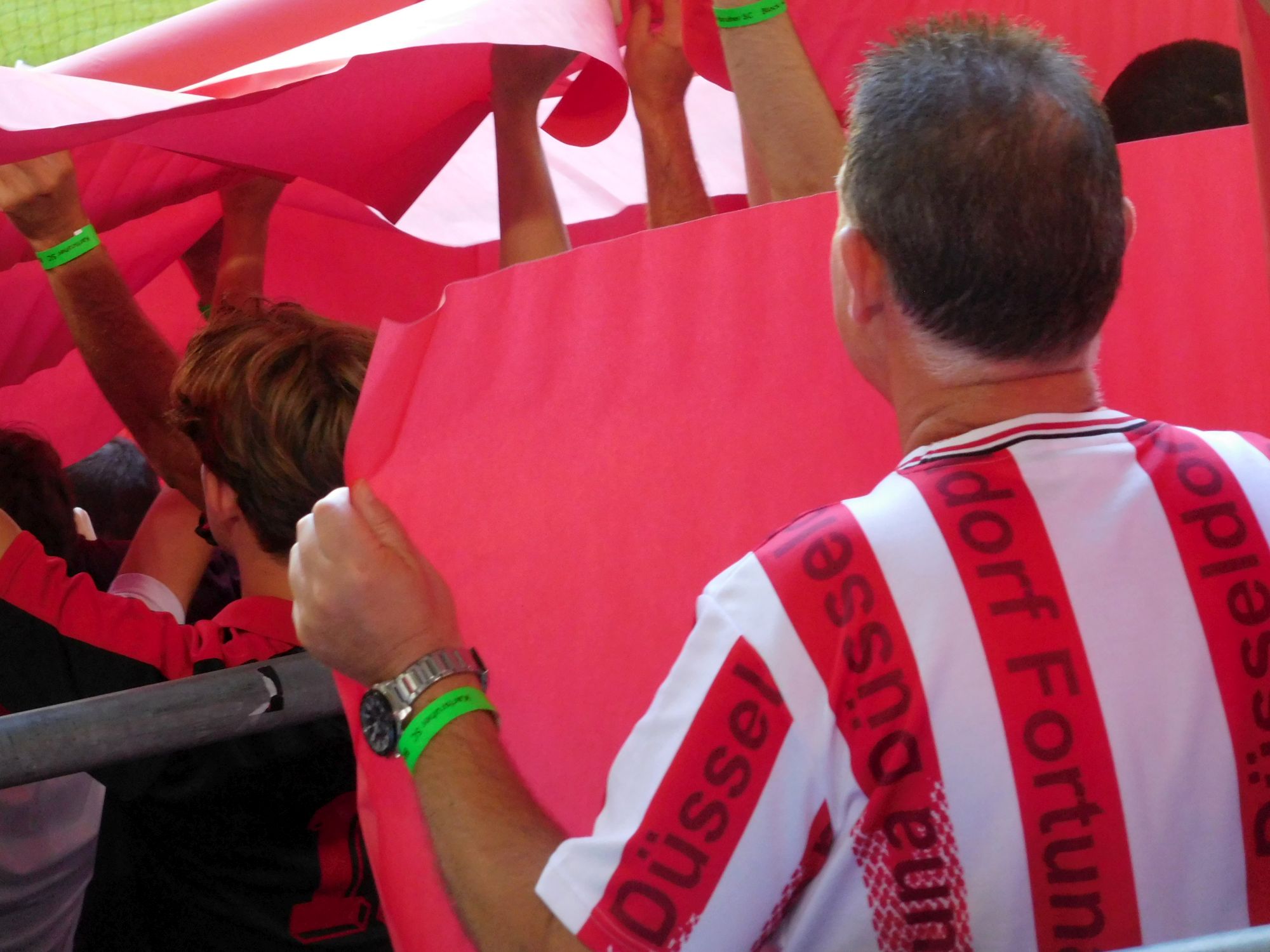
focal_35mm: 200
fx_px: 7338
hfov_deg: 9.9
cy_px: 476
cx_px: 635
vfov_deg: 7.4
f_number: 5.4
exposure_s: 1/60
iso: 640
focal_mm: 35.7
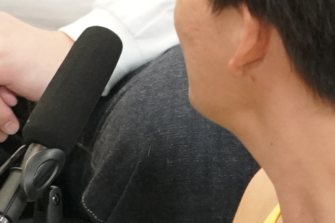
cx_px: 562
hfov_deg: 2.3
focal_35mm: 909
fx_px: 8458
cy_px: -354
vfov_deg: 1.5
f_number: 6.3
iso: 5000
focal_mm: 154
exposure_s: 1/250
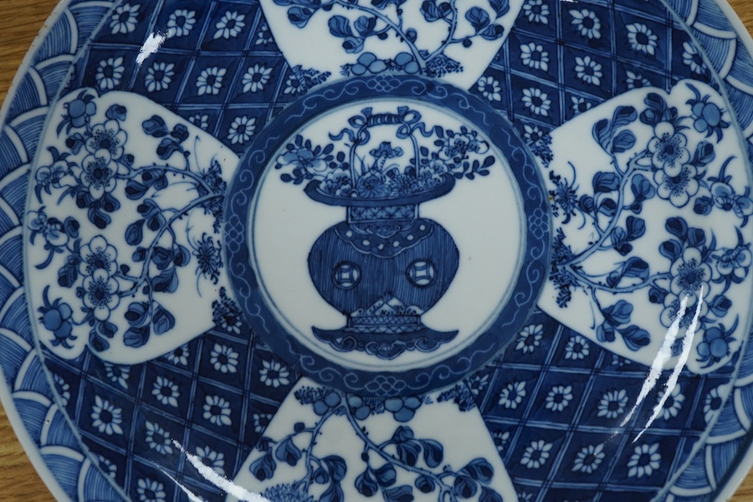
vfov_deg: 29.9
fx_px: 941
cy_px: 251
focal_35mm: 45
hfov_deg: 43.6
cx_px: 376
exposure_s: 1/125
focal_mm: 30
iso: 1250
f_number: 9
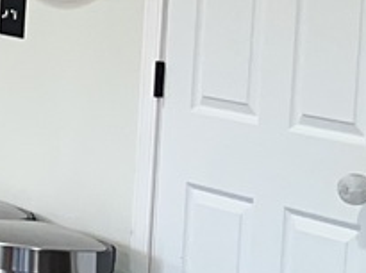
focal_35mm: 183
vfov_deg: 8.0
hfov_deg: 8.3
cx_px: -880
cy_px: -80
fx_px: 1931
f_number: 1.6
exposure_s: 1/26
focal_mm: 5.1
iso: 64
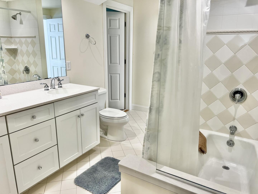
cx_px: 129
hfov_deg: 67.3
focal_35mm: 26
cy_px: 97
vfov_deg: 53.1
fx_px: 194
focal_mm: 5.7
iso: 64
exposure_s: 1/120
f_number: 1.5
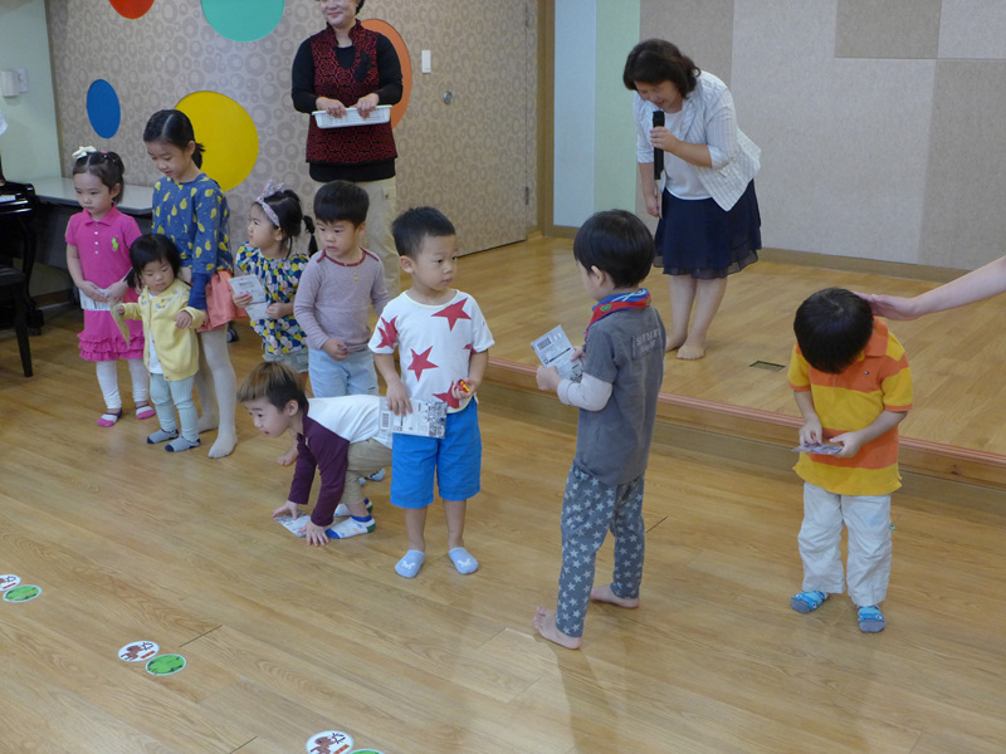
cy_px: 377
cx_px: 503
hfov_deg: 46.8
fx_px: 1162
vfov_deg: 36.0
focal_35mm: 40
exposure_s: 1/160
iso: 500
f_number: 1.7
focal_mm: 7.9
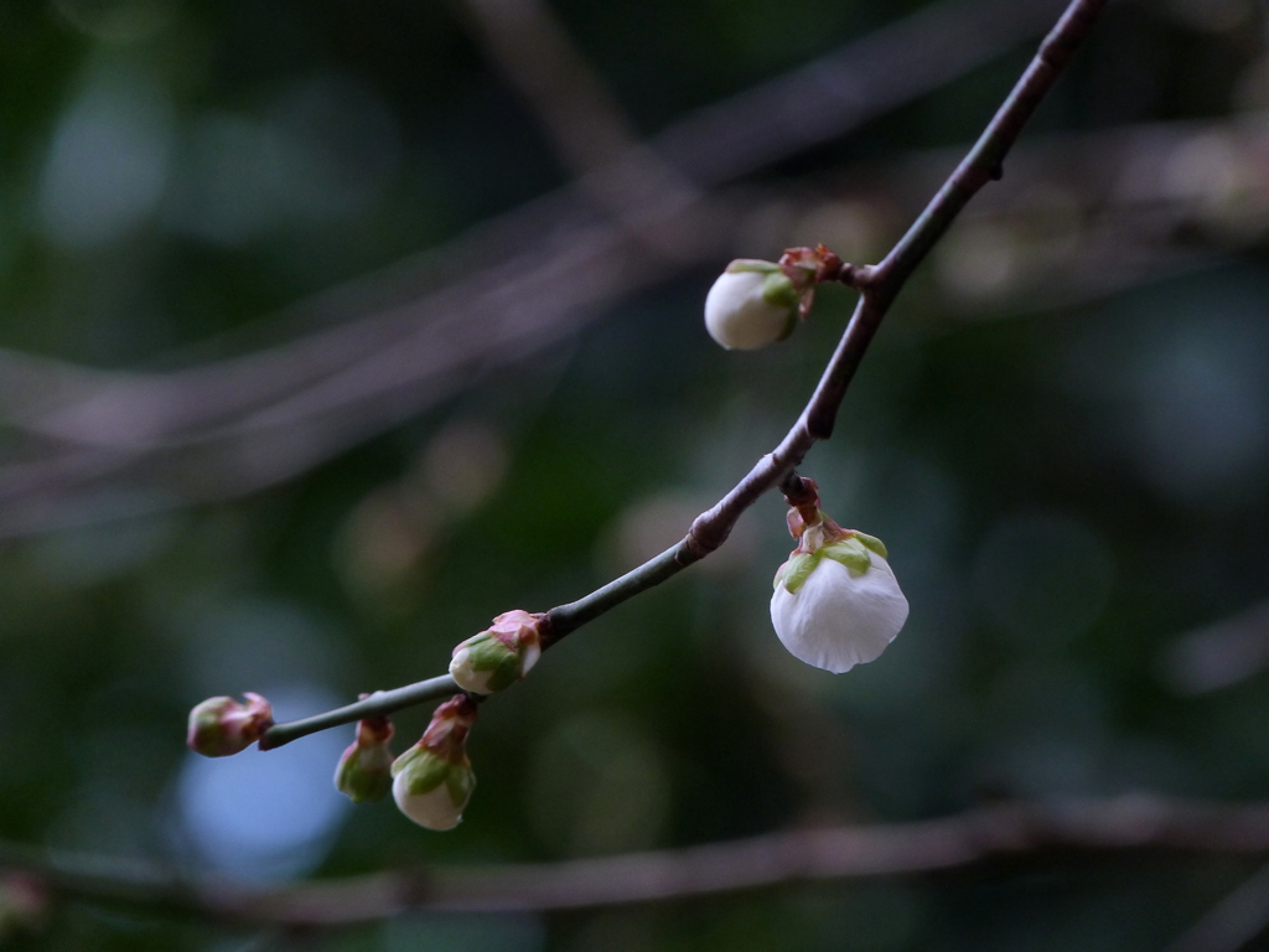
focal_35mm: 452
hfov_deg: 4.4
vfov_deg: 3.3
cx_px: 634
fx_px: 16570
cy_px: 476
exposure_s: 1/125
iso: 200
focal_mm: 81.4
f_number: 5
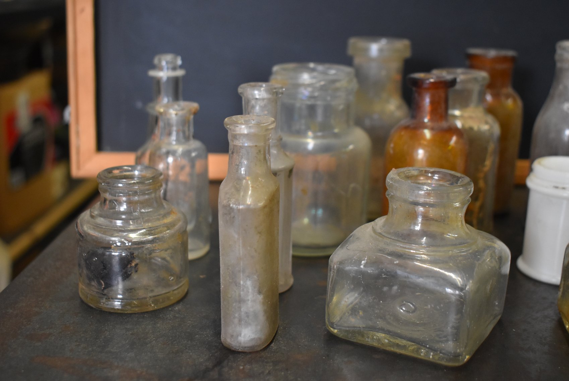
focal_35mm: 51
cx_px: 284
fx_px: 807
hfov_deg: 38.9
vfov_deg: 26.5
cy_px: 190
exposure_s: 1/100
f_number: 4.5
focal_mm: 34
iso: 1600
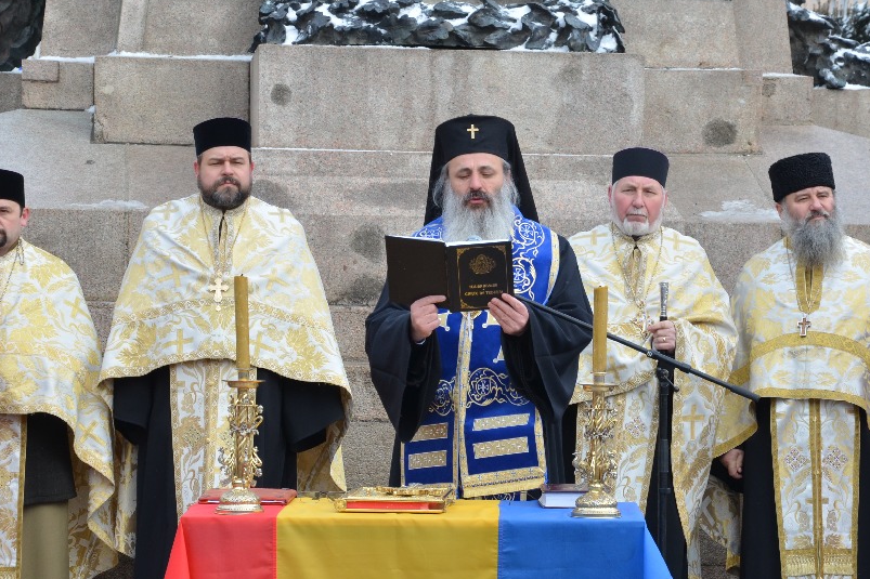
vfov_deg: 9.3
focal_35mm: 148
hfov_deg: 13.9
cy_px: 368
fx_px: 3576
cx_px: 442
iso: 320
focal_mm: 66
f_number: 8
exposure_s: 1/250
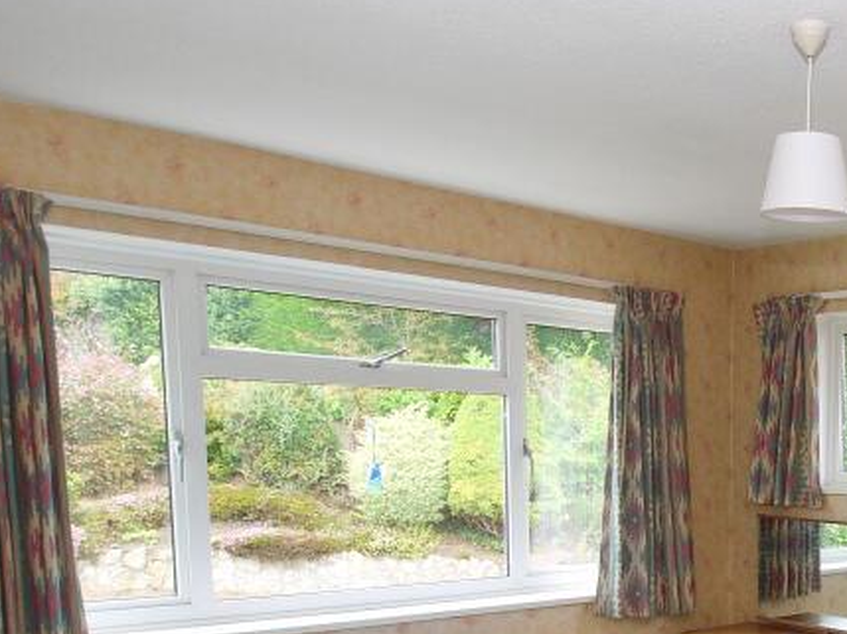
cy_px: 577
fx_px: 1051
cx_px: 902
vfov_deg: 31.9
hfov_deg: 37.6
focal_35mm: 43
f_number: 4
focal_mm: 9
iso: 100
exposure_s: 1/60
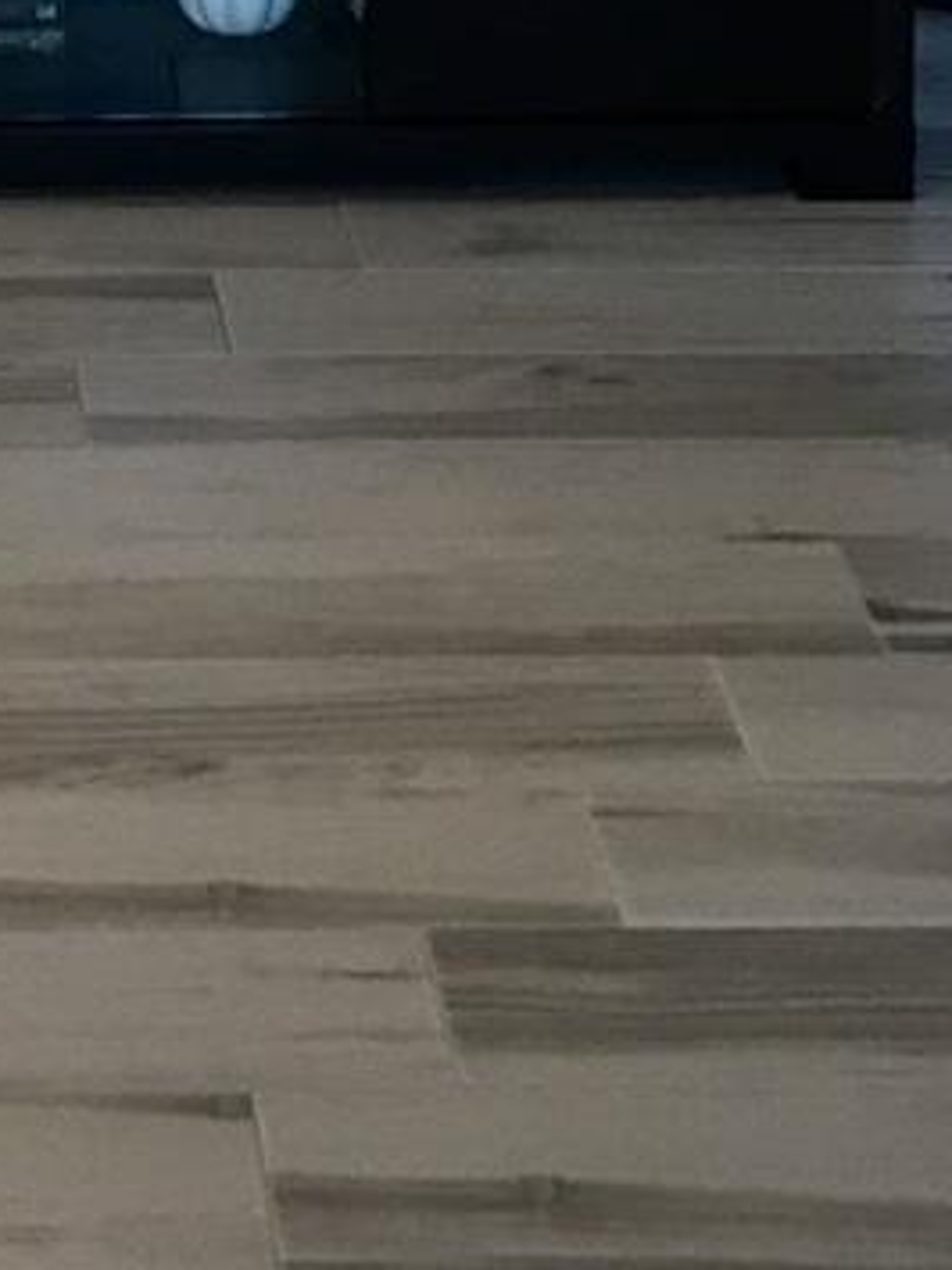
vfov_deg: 17.4
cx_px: -243
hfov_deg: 14.5
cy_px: -791
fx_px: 3596
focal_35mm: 98
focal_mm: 4.15
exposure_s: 1/15
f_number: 2.2
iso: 80
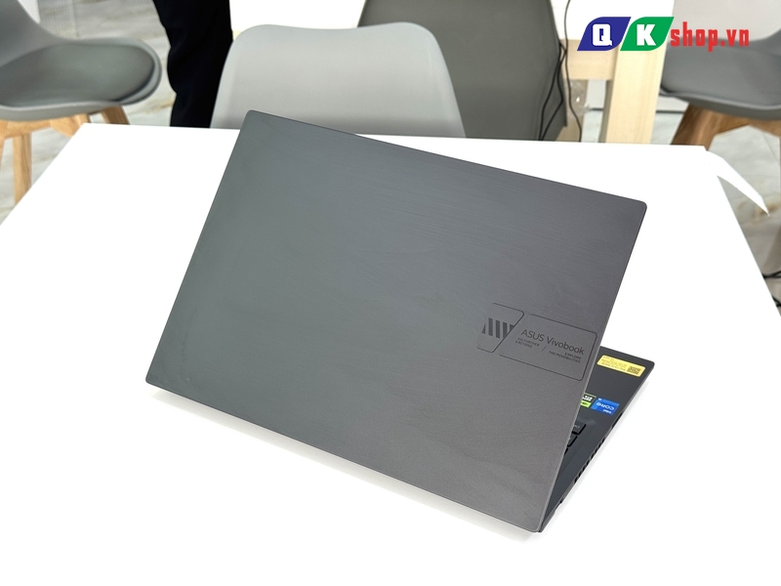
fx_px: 1083
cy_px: 293
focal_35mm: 48
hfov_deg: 39.7
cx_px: 390
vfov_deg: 30.3
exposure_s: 1/121
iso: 50
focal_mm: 6.76
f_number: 1.78
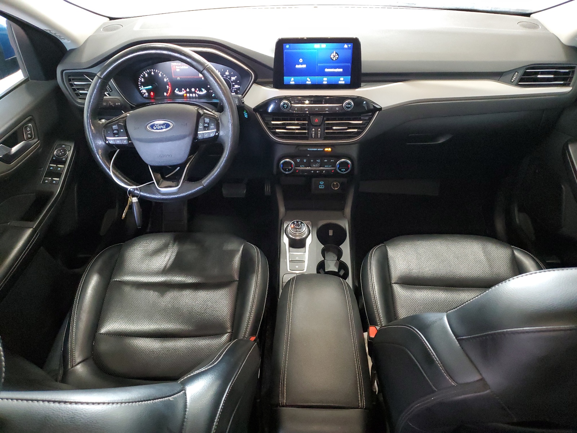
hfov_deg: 67.3
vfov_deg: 53.1
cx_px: 288
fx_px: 433
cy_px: 216
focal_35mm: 26
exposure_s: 1/60.2
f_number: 1.5
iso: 378
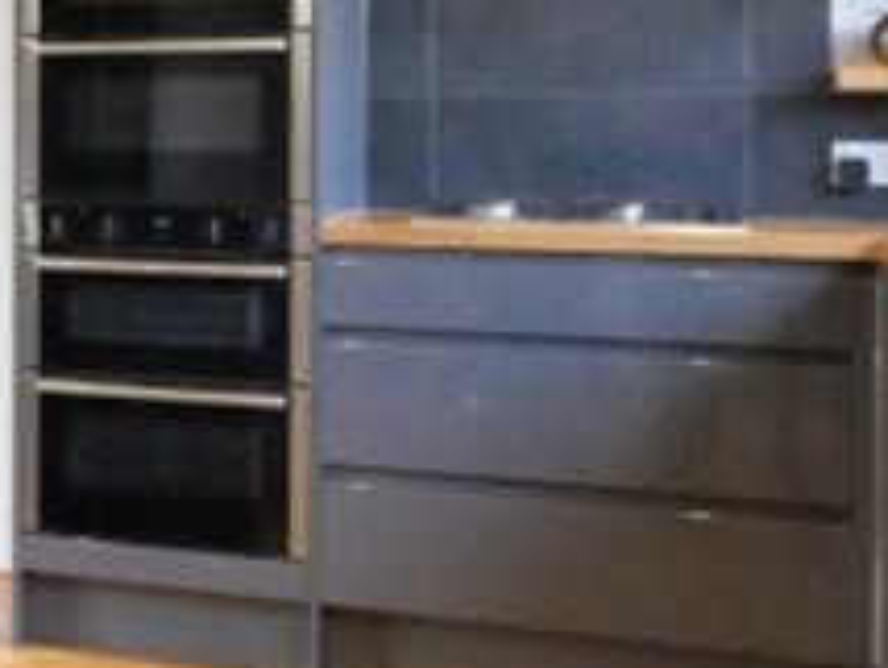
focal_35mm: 67
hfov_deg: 24.5
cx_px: -320
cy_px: 135
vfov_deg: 21.7
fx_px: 1721
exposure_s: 1/60
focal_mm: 7
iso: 1250
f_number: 4
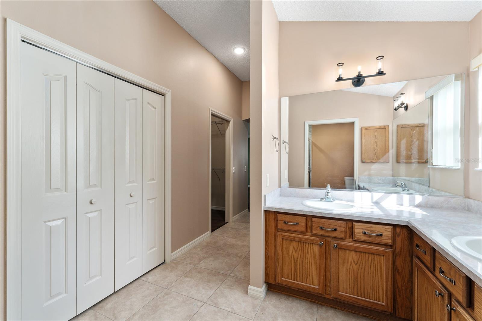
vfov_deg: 78.1
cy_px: 160
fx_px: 198
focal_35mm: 15
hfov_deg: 101.2
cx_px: 241
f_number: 7.1
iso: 250
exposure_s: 1/10
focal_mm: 14.8
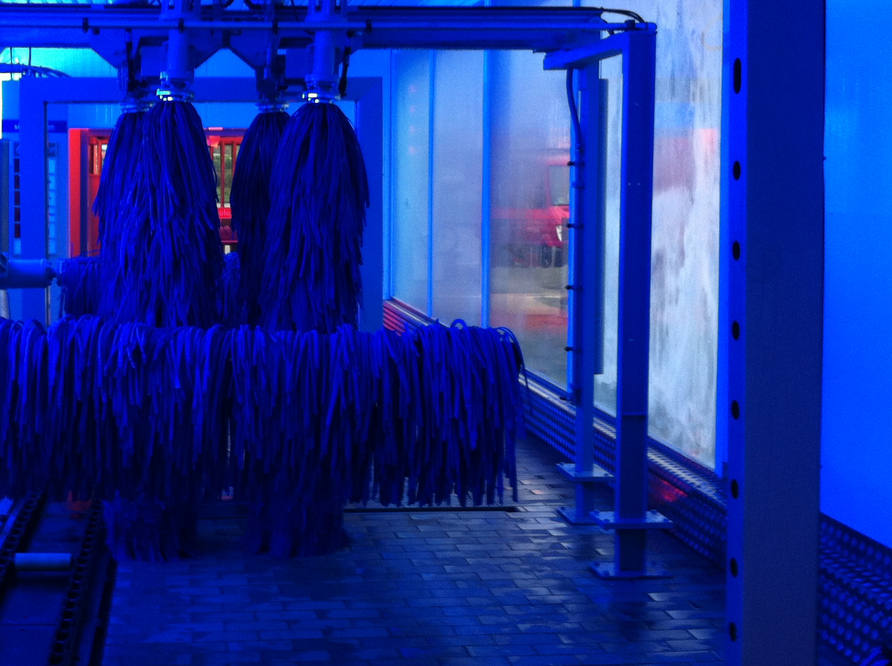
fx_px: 1492
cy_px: 226
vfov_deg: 25.0
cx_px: 210
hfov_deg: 32.6
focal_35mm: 58
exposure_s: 1/15
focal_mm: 3.85
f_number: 2.8
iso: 80
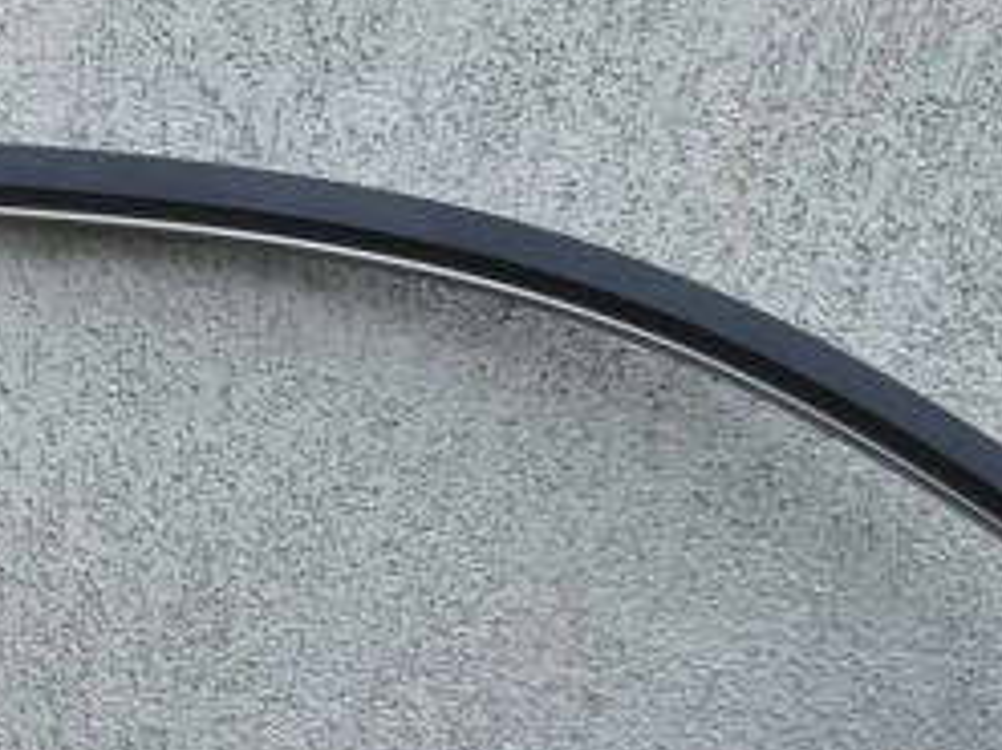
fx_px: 2691
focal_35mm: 93
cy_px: 969
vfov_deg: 15.2
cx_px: -337
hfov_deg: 19.3
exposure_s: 1/50
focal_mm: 5.35
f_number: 1.7
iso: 320
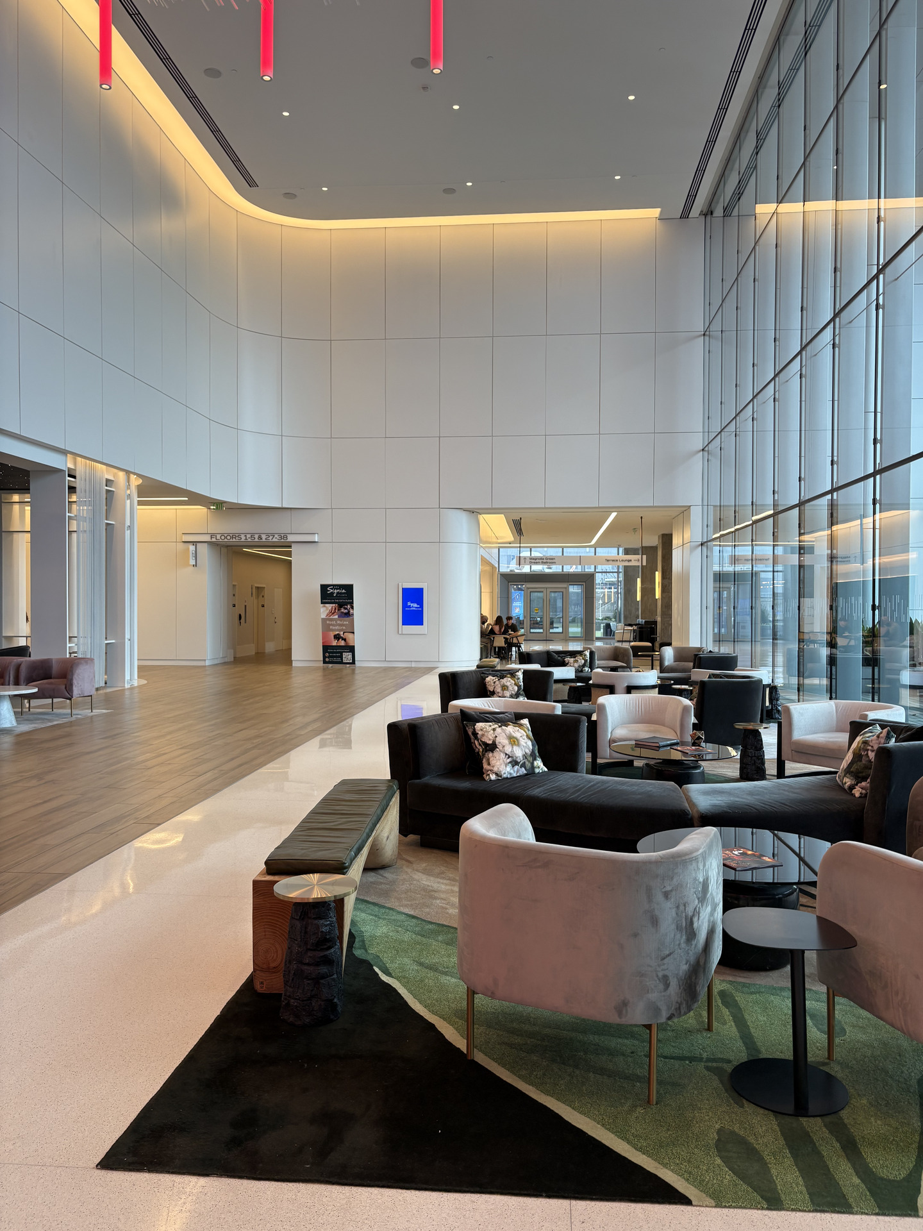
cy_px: 616
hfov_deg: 53.1
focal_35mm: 26
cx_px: 462
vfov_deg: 67.3
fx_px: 924
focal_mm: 5.96
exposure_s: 1/62
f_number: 1.6
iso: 32
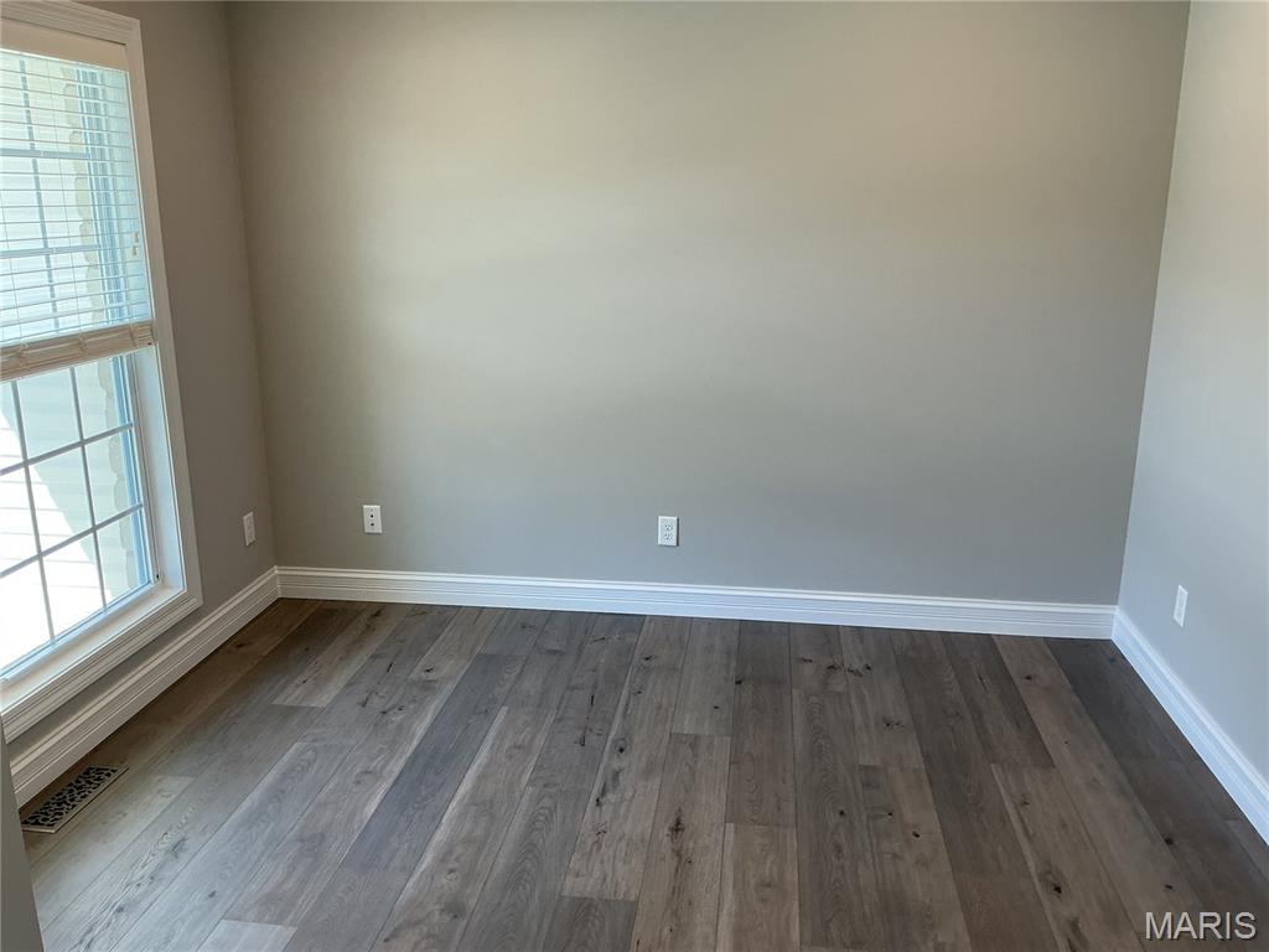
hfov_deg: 61.7
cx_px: 634
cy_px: 476
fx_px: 1063
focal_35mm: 29
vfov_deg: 48.2
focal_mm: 3
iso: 50
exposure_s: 1/120
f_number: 1.8
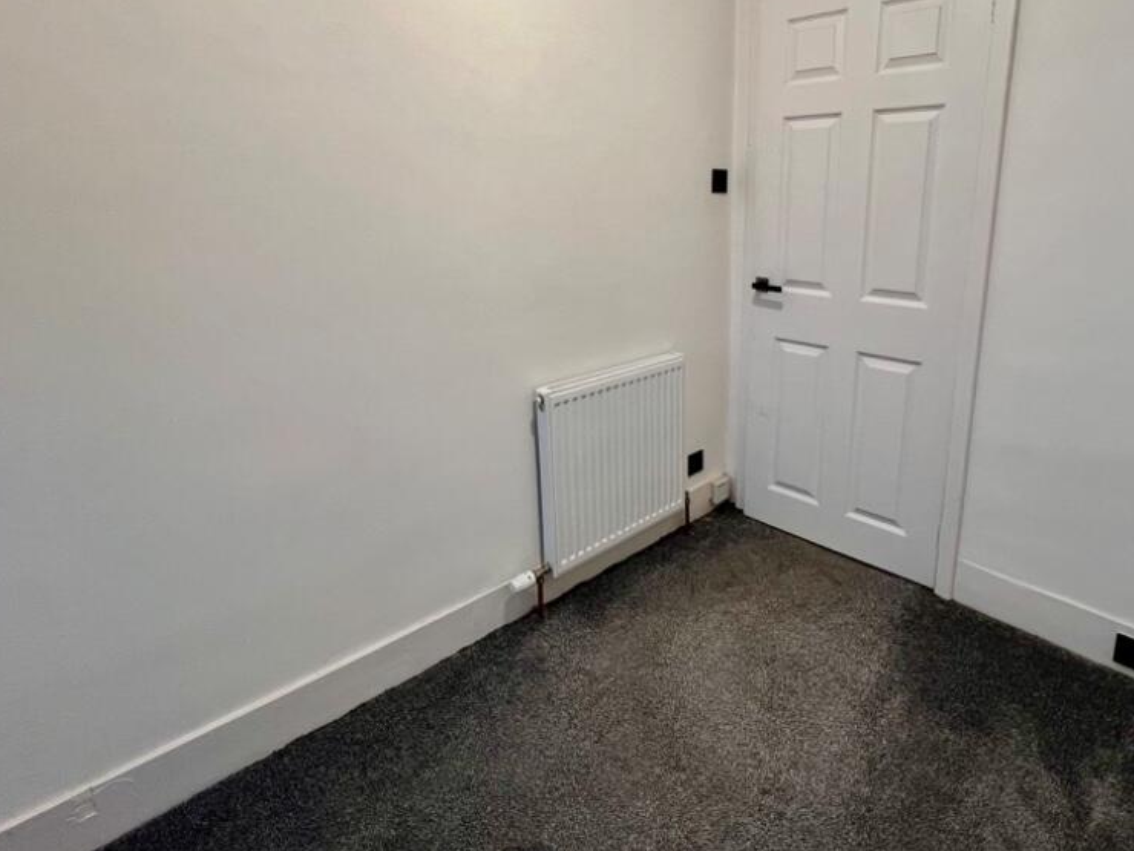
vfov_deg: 70.6
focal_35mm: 18
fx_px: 590
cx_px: 670
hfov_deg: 86.9
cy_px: 328
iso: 160
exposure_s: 1/50
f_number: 1.8
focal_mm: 1.57
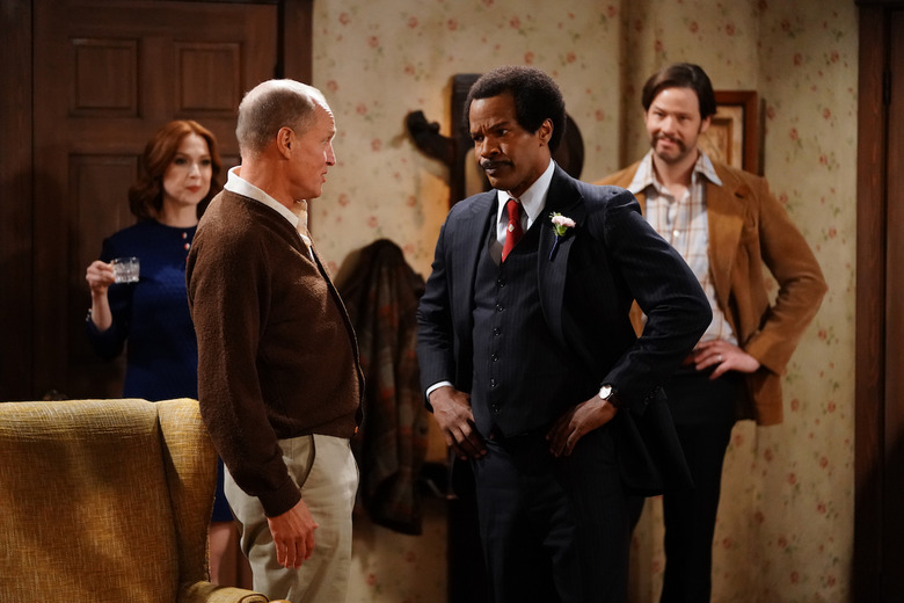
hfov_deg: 16.0
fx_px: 3214
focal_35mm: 128
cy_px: 302
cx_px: 452
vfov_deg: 10.7
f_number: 2.8
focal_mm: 128
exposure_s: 1/200
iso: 8000
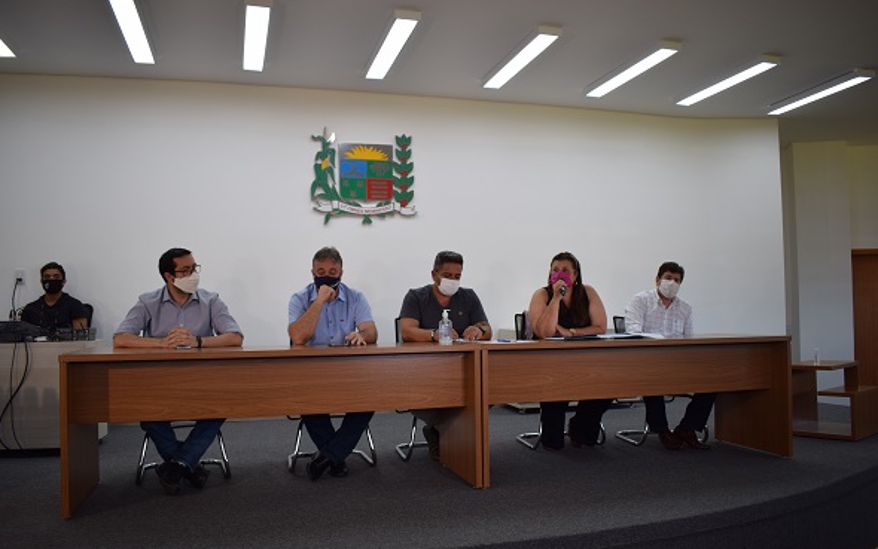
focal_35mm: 28
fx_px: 670
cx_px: 443
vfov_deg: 44.6
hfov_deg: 66.5
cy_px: 286
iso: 400
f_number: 4
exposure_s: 1/60
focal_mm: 18
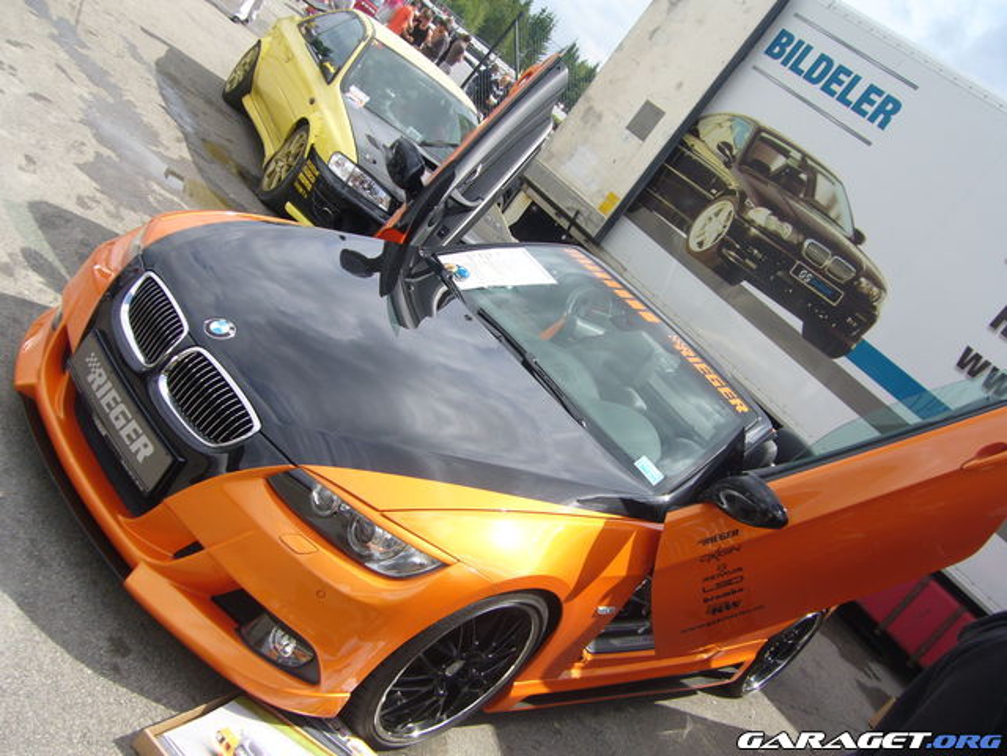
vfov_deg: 40.7
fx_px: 1018
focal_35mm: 35
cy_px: 378
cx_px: 504
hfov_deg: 52.6
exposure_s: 1/250
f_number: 5.6
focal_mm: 5.8
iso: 80
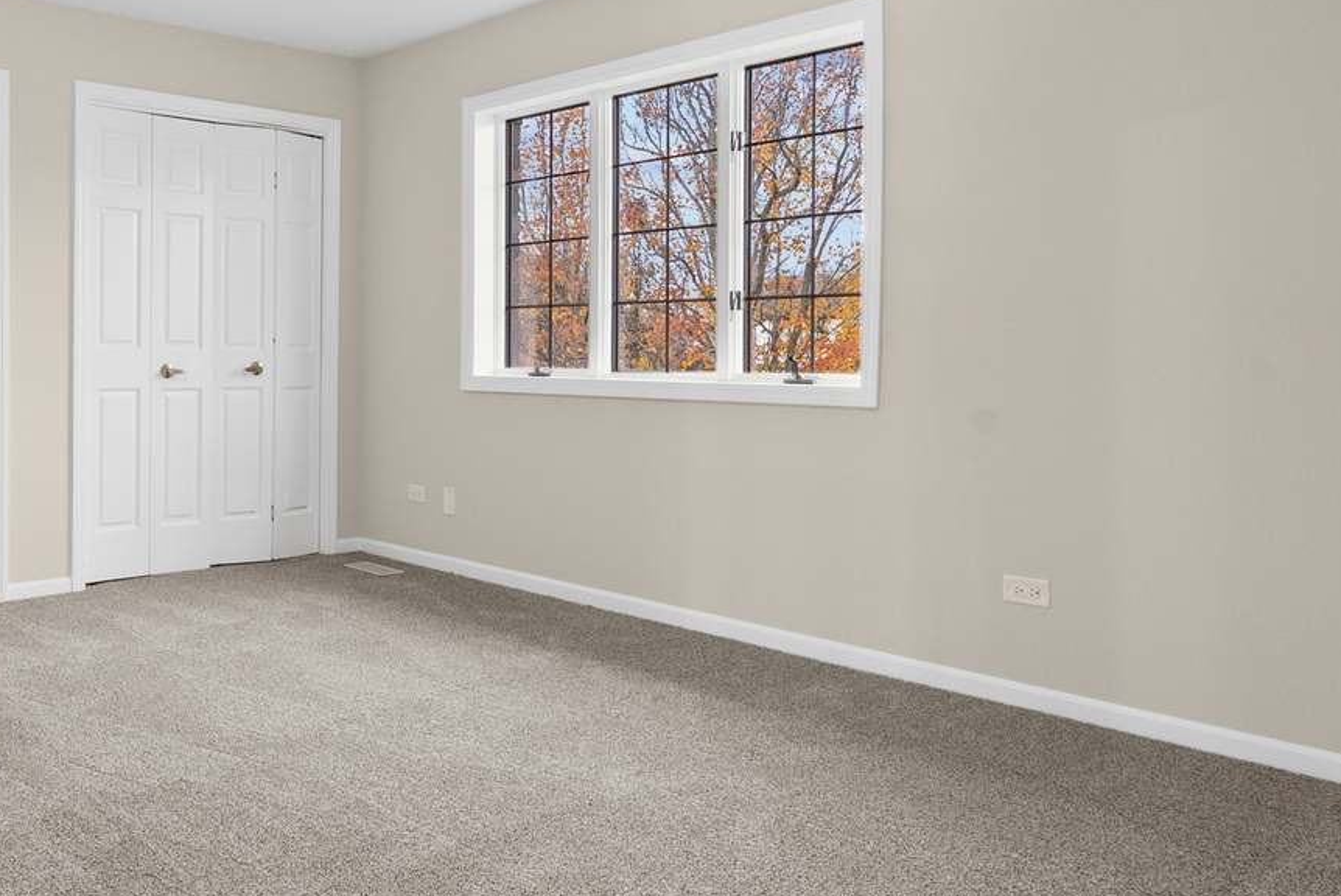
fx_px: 1118
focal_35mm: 30
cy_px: 325
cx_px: 369
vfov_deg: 43.3
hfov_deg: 59.3
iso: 640
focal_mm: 16
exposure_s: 2
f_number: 8
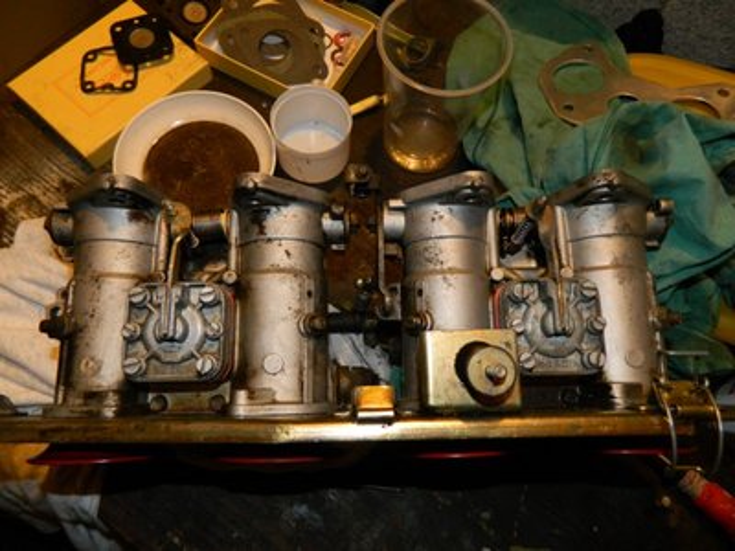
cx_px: 368
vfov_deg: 54.9
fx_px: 531
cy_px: 276
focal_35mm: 25
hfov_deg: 69.4
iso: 200
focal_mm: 4.5
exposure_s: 1/30
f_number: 3.1
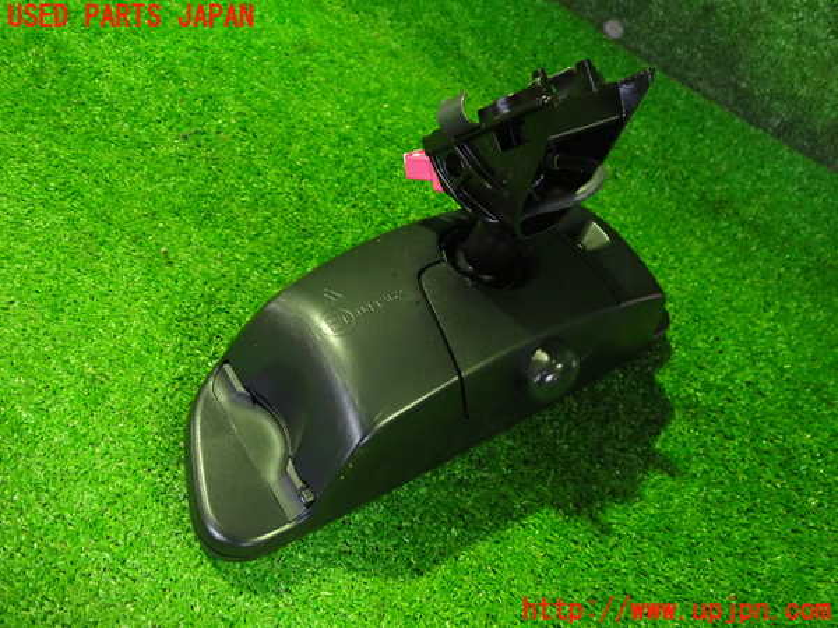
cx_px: 419
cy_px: 314
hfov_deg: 60.0
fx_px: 726
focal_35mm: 30
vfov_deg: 46.8
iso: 800
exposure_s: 1/20
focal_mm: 5.4
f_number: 2.3
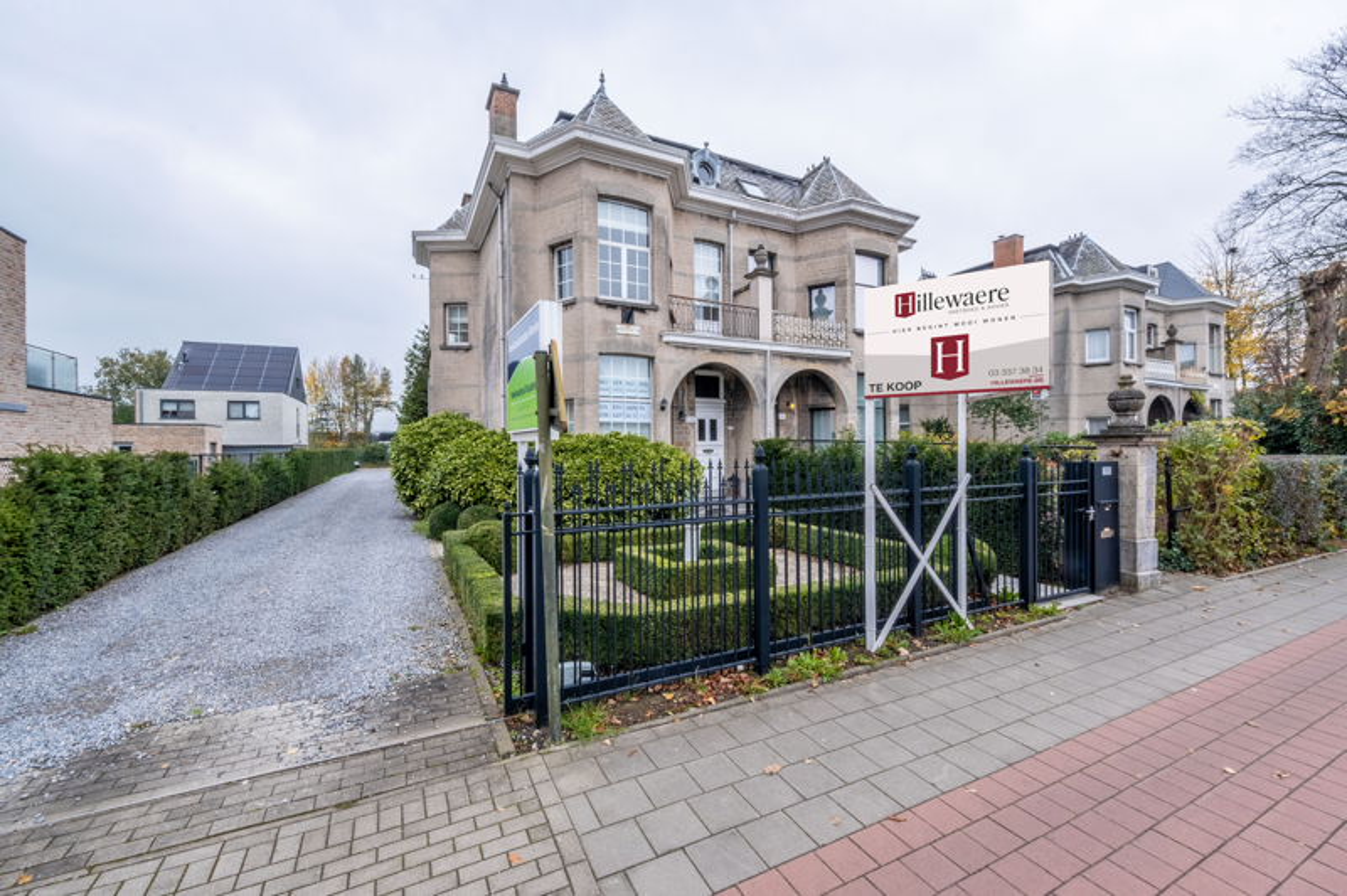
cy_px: 448
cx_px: 674
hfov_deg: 100.4
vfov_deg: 77.2
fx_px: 561
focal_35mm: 15
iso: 160
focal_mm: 9.7
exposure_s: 1/30
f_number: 16
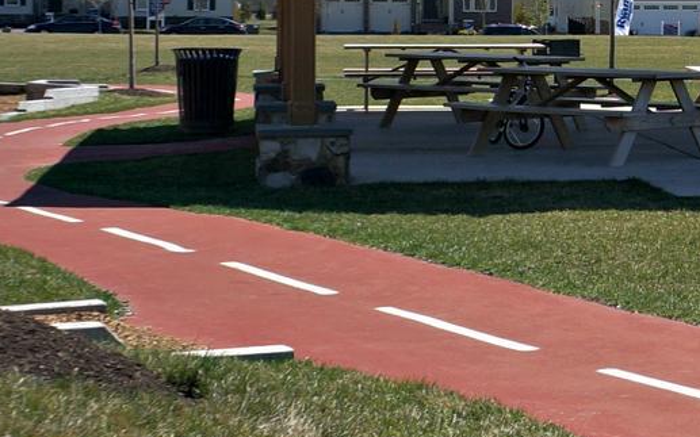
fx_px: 2194
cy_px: -73
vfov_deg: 11.2
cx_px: 986
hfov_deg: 16.8
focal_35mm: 115
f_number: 6.3
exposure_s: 1/800
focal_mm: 19
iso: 100
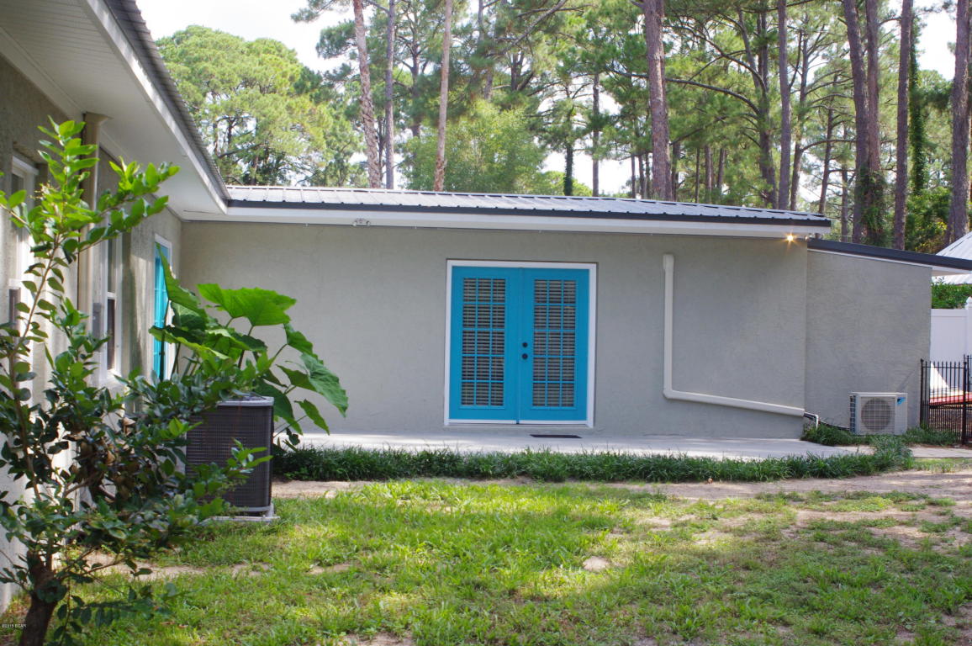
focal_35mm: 52
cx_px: 486
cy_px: 323
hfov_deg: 38.2
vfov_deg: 25.9
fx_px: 1402
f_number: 11
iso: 800
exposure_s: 1/160
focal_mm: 35
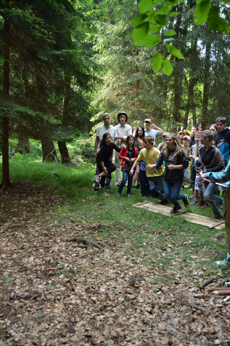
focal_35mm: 30
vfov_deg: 61.9
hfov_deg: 43.6
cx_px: 115
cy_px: 173
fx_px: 288
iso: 2500
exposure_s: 1/500
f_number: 3.5
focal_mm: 20
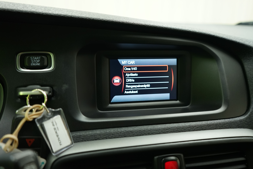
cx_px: 126
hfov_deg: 60.3
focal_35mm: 31
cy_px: 84
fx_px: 218
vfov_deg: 42.3
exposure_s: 1/40
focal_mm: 31
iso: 1250
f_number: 4
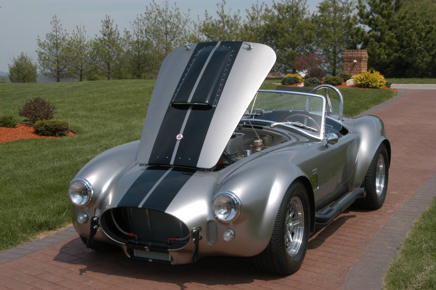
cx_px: 218
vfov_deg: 23.7
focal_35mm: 57
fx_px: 690
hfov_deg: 35.1
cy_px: 145
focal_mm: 38
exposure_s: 1/180
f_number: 18
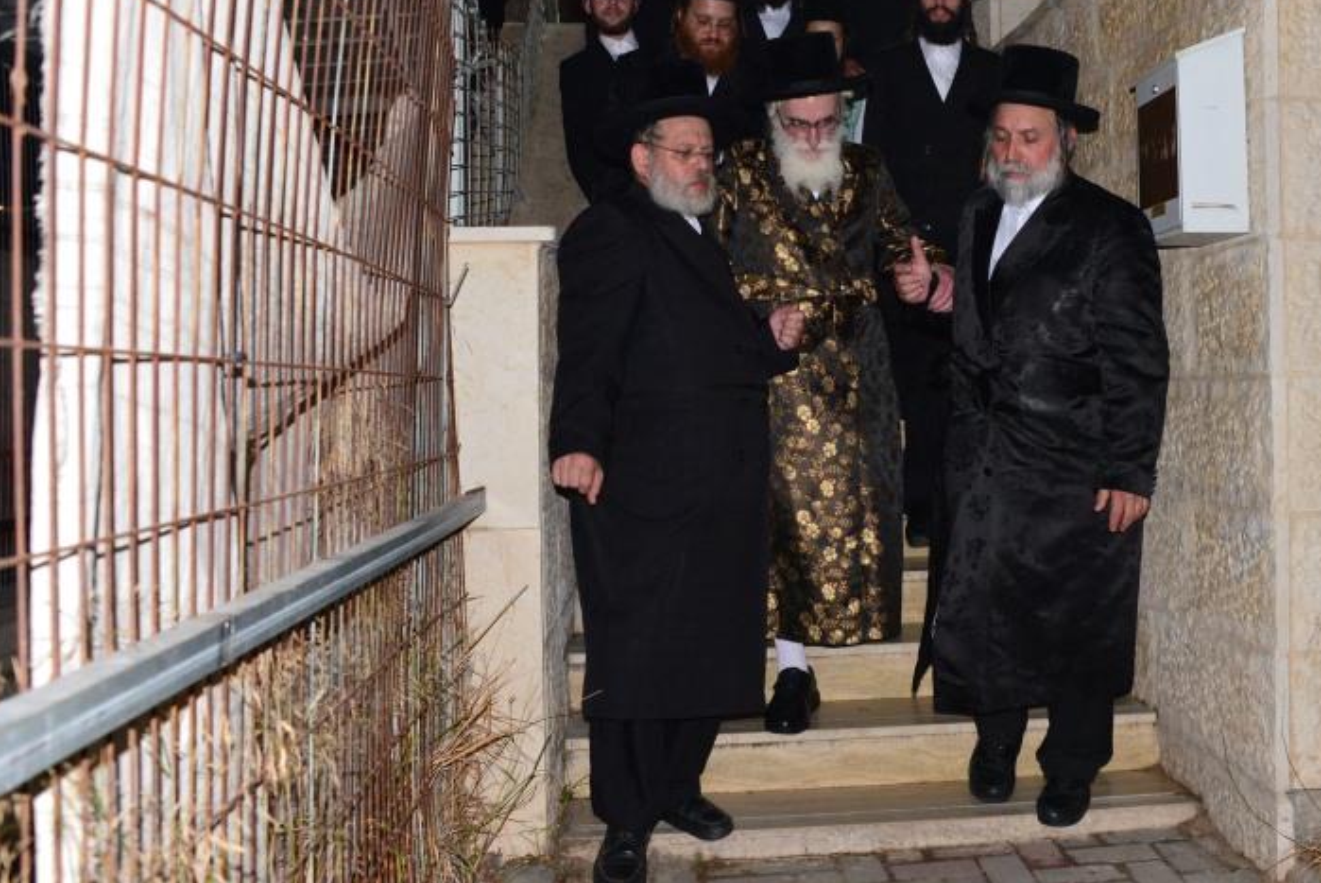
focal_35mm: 41
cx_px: 896
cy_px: 352
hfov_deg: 46.5
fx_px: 1505
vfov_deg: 32.6
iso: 2500
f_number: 5.6
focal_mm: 28
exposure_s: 1/100
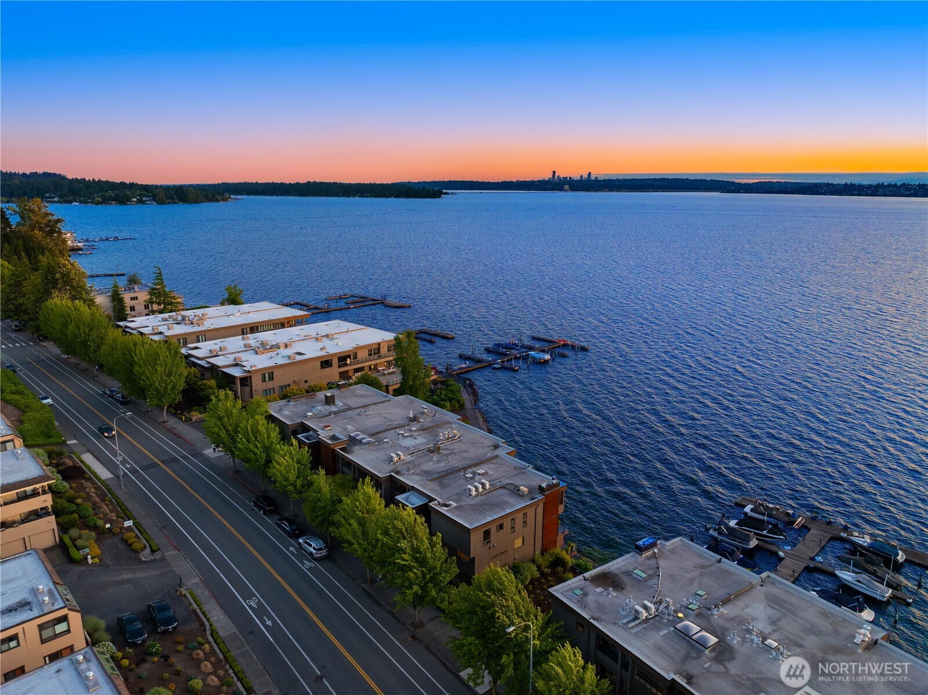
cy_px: 348
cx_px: 464
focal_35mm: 24
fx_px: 643
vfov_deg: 56.7
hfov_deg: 71.6
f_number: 2.8
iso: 210
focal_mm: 12.29
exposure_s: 1/80
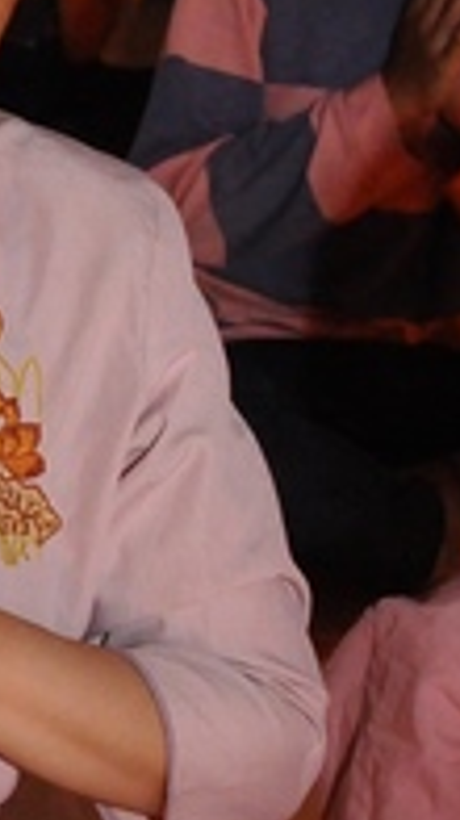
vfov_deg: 13.8
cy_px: 540
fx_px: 3389
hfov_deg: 7.6
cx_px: -201
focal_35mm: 156
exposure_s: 1/15
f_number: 8
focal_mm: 30
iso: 3200
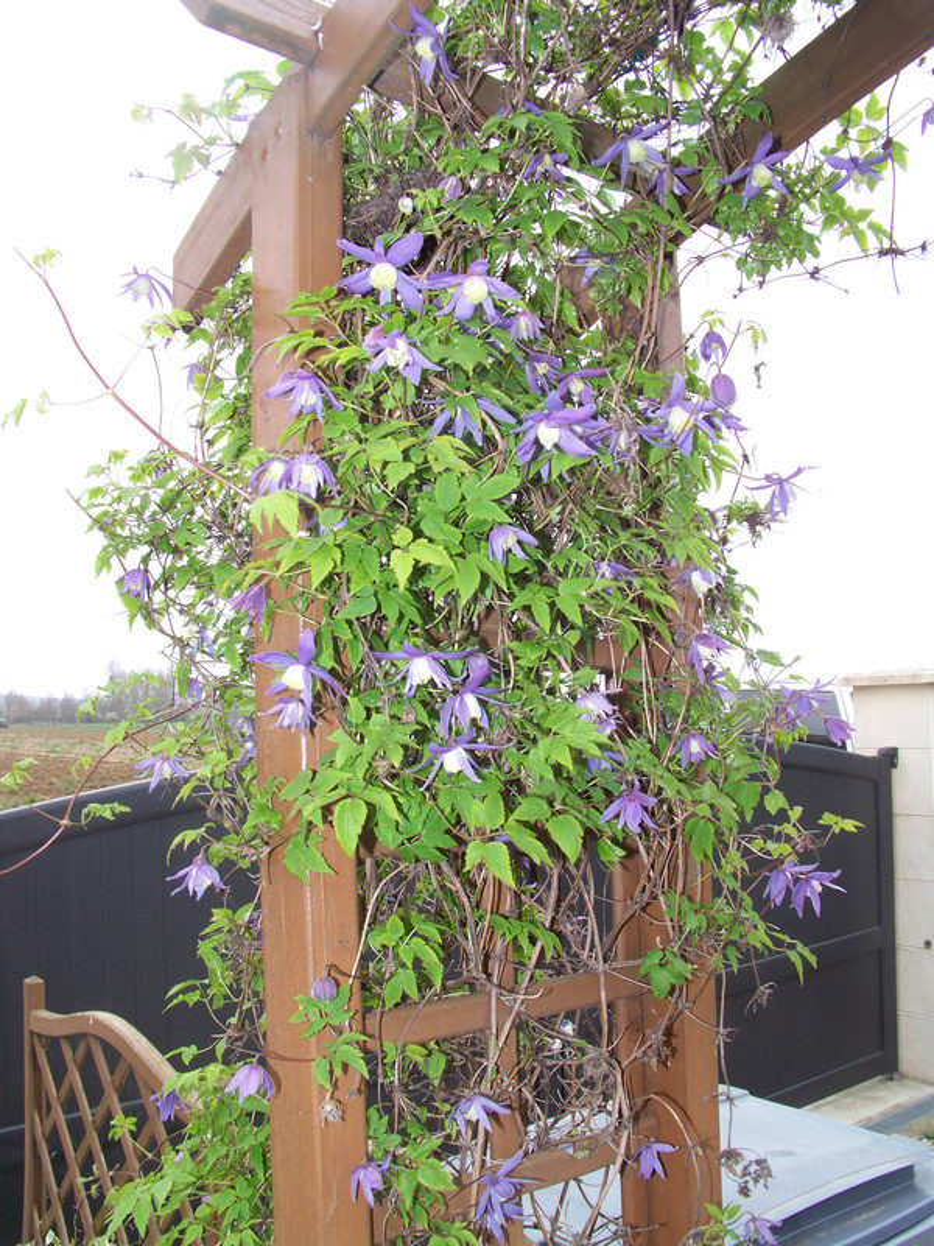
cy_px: 623
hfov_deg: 42.9
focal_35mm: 33
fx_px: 1187
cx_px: 467
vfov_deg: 55.4
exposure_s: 1/80
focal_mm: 5.85
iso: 64
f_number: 5.6
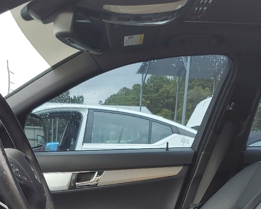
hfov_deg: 27.6
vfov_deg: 21.1
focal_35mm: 68
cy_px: 246
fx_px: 525
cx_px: 77
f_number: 1.5
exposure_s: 1/111
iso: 50
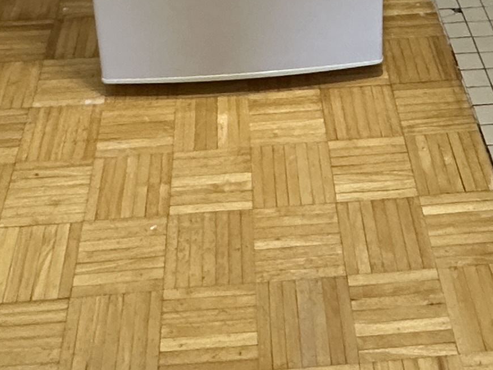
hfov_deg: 29.8
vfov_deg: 19.2
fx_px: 926
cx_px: 286
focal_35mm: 65
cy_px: -212
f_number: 2.2
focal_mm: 2.22
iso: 320
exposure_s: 1/60
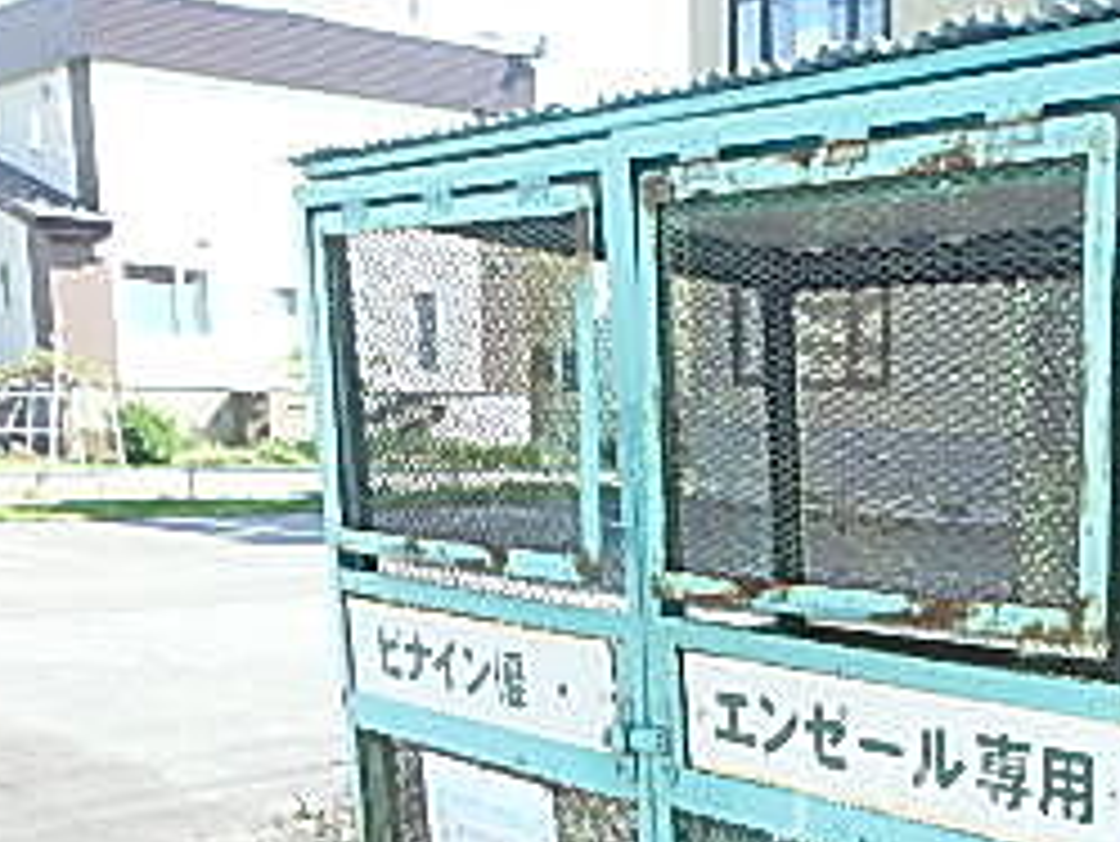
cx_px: 1080
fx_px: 1748
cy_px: 788
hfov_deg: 33.0
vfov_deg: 26.0
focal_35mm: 54
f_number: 3.5
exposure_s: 1/250
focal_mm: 3.7
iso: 125
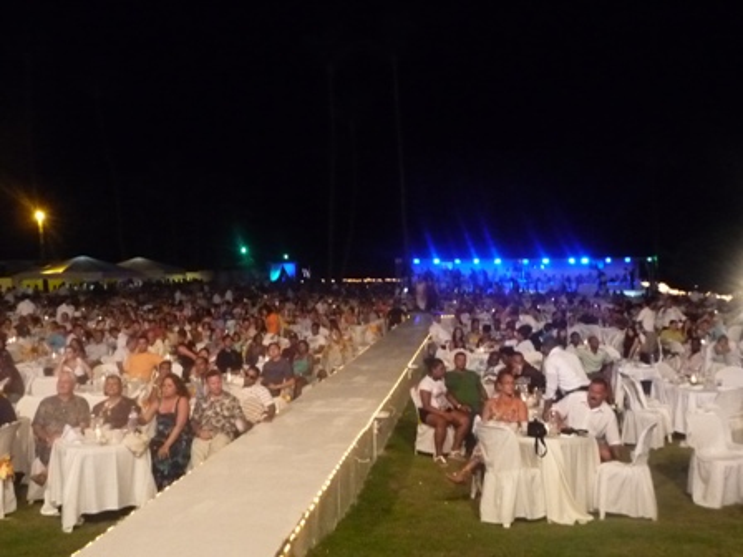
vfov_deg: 41.8
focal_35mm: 34
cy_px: 278
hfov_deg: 54.0
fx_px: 730
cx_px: 372
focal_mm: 4.7
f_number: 3.3
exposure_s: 1/15
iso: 800
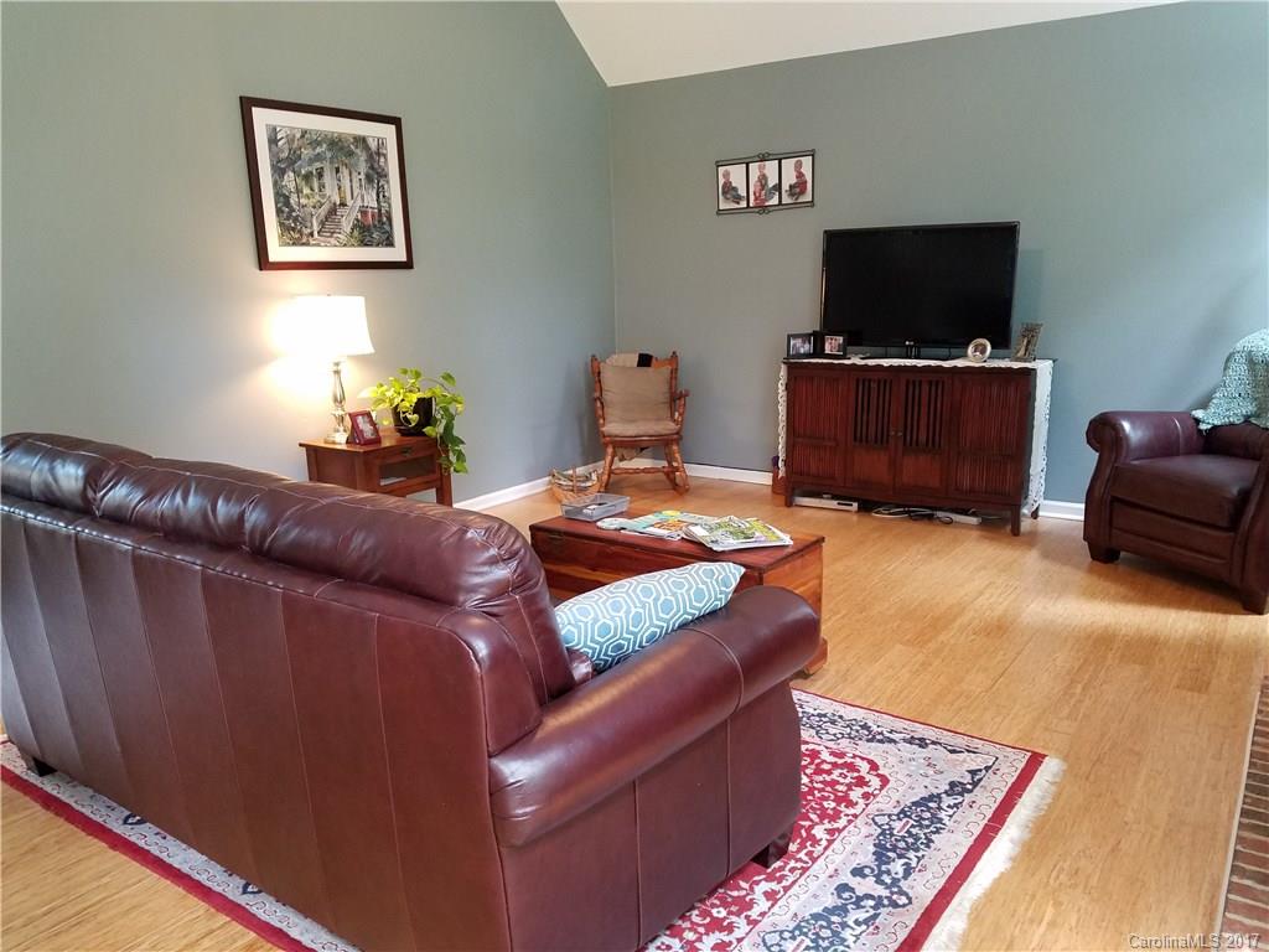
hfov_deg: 67.3
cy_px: 476
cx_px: 634
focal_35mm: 26
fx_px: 953
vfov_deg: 53.1
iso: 200
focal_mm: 4.2
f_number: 1.7
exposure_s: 1/17
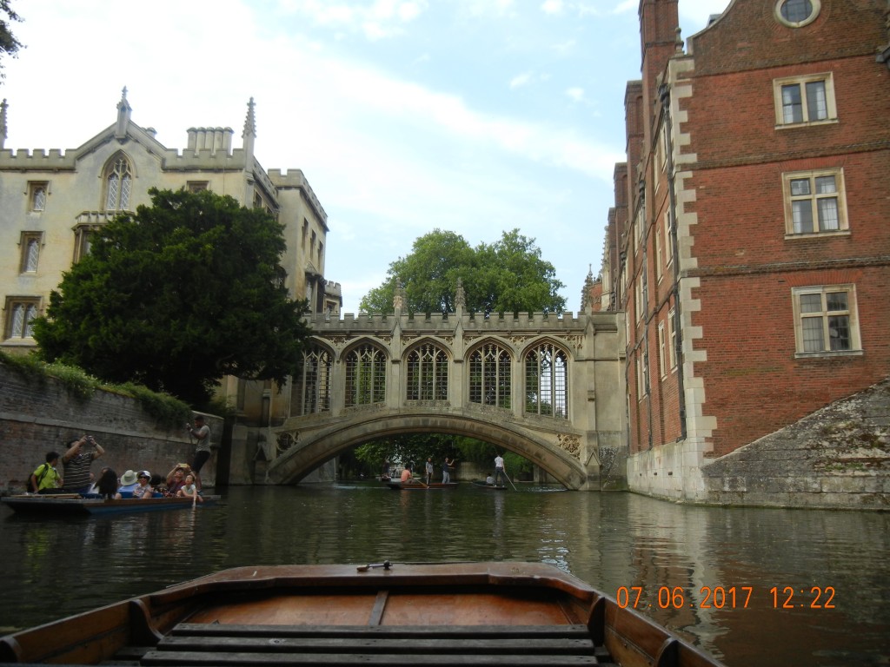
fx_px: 771
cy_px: 334
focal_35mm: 30
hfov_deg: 60.0
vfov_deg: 46.8
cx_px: 445
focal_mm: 5.4
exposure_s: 1/393
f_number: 3.5
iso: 160
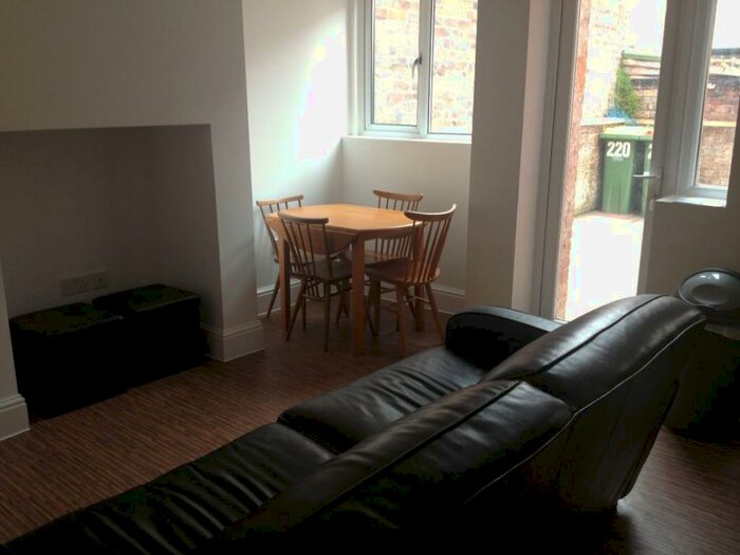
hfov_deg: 52.6
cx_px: 370
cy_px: 278
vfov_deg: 40.7
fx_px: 748
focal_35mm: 35
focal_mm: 4.28
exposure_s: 1/20
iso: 50
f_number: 2.4
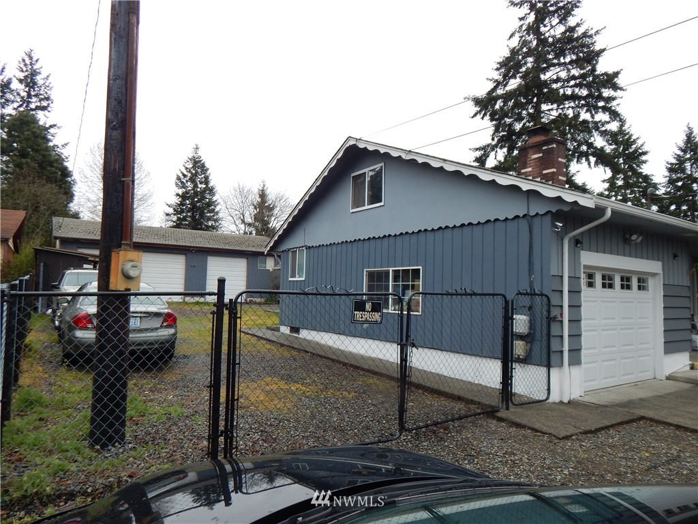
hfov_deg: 76.4
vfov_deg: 61.1
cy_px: 262
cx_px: 349
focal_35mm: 22
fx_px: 444
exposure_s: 1/800
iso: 125
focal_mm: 4
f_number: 3
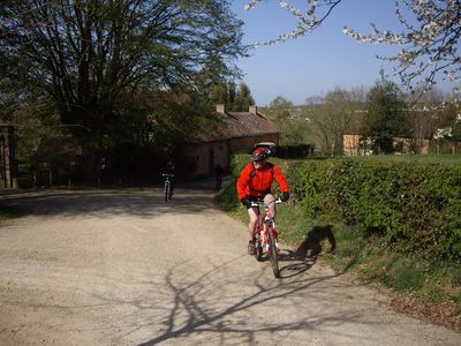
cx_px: 230
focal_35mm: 38
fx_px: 506
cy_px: 173
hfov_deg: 49.0
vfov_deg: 37.7
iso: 64
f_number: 8
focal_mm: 7.9
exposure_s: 1/160
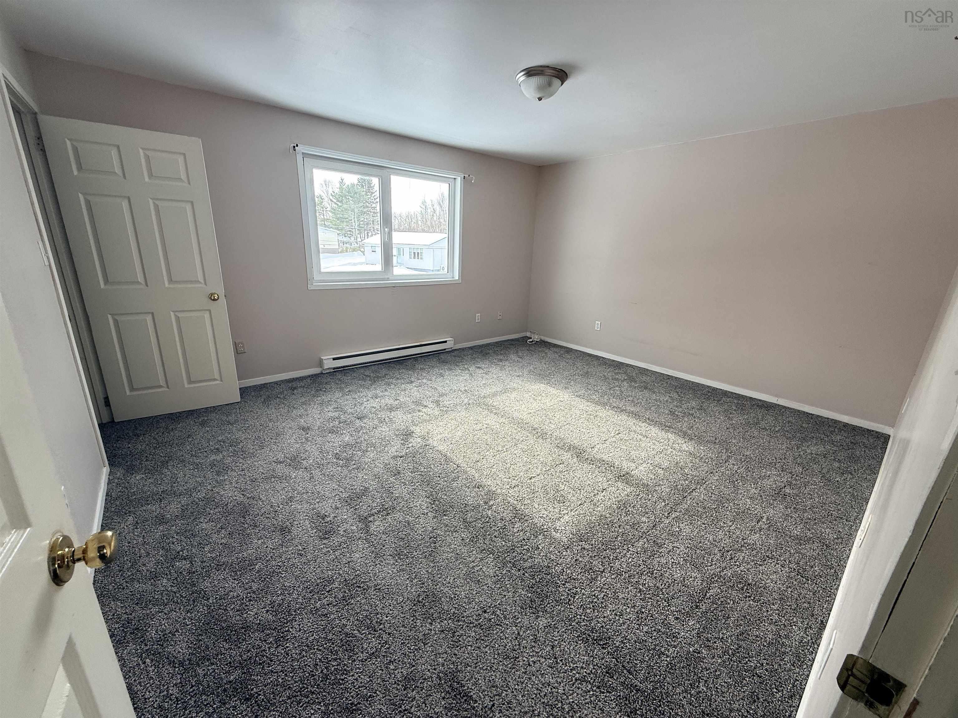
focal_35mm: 14
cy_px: 359
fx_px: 387
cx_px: 479
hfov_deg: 102.1
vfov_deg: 85.7
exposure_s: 1/134
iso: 64
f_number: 2.2
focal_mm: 2.22
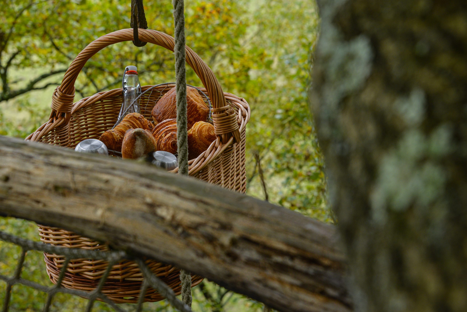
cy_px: 156
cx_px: 234
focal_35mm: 78
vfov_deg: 17.5
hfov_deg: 26.0
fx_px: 1012
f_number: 8
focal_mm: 78
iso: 400
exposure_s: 1/125
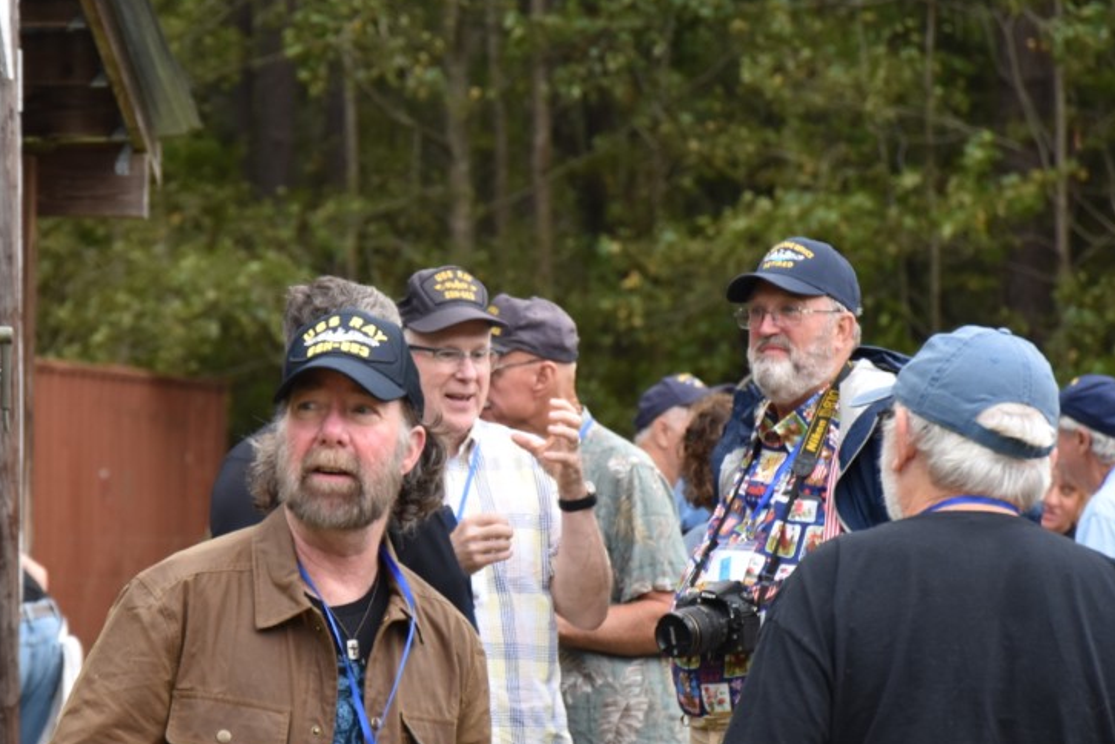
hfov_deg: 8.2
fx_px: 7736
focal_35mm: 250
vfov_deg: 5.5
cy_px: 397
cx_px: 336
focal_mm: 105
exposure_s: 1/250
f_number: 5.6
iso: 450
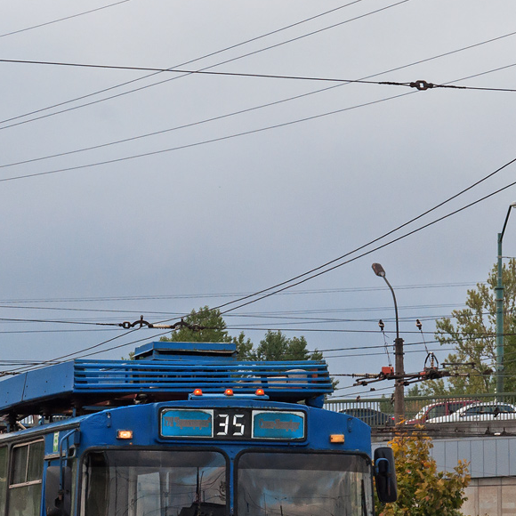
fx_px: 5110
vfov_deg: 5.8
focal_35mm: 303
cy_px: 374
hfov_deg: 5.8
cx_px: 93
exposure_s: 1/200
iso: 400
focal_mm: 92
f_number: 10
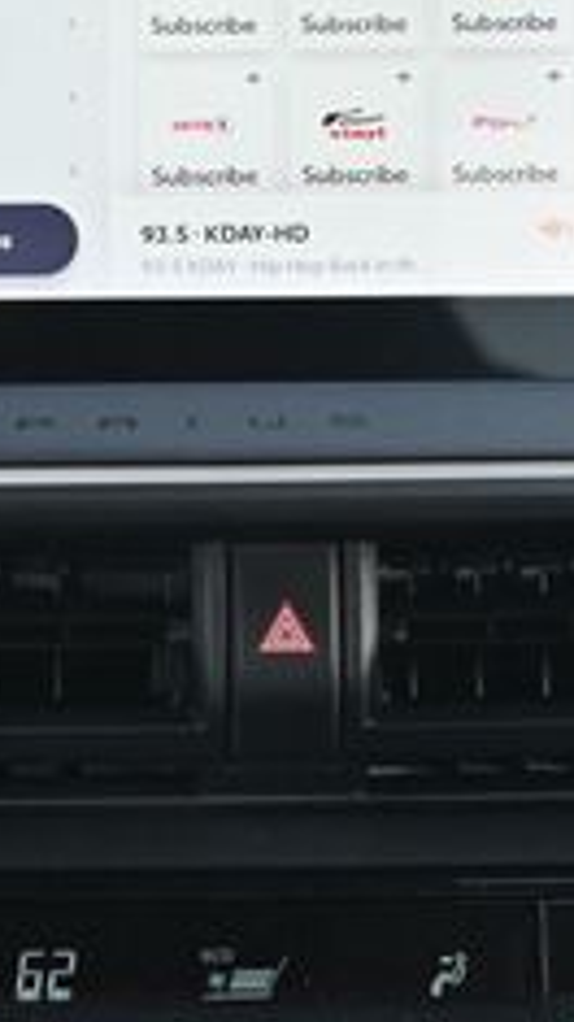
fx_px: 5336
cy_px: 422
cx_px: 209
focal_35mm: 197
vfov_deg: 10.9
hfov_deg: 6.2
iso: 800
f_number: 6
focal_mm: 46
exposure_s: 1/125
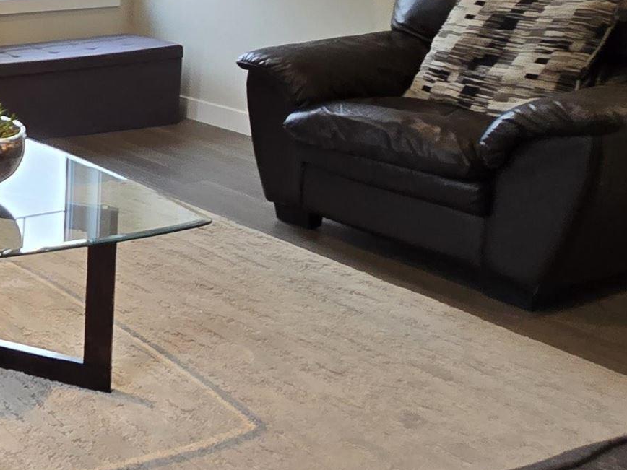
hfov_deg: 29.1
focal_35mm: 46
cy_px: 17
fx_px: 833
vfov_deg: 29.7
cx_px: -271
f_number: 2.2
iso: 125
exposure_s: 1/60
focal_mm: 2.2
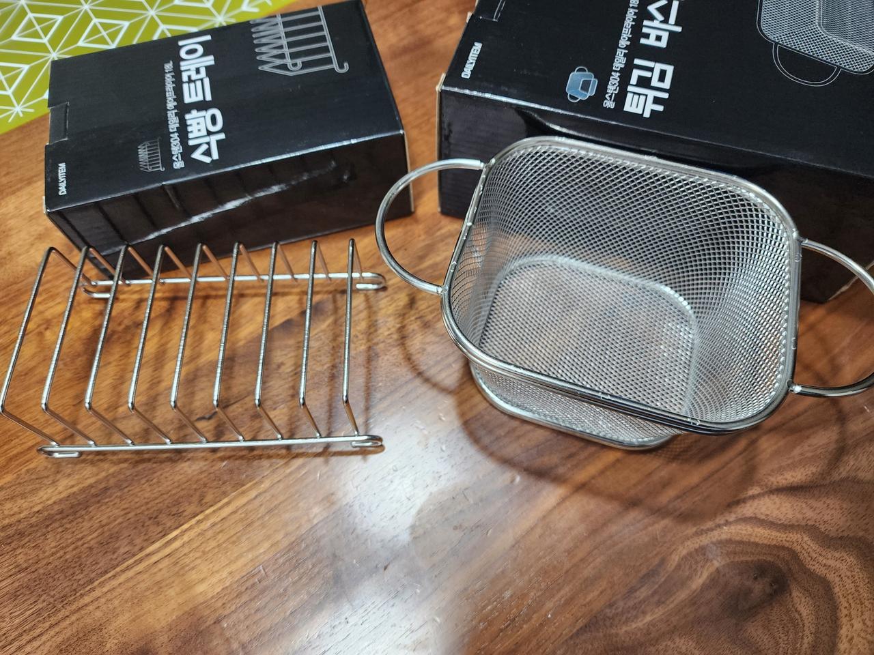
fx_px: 581
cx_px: 437
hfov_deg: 73.9
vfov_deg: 58.9
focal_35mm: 23
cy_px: 328
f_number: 1.8
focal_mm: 6.4
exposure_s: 1/120
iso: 200
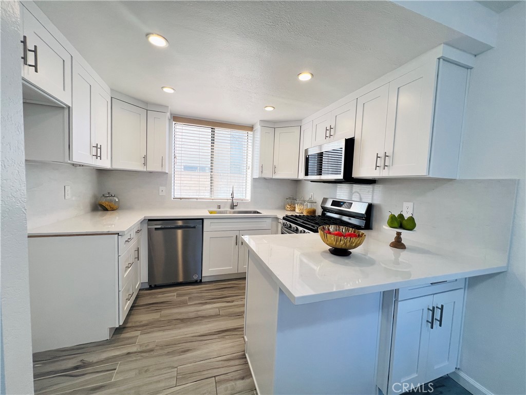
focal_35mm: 13
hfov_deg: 106.2
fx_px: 198
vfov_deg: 89.9
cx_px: 263
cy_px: 198
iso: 64
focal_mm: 1.57
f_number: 1.8
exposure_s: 1/120
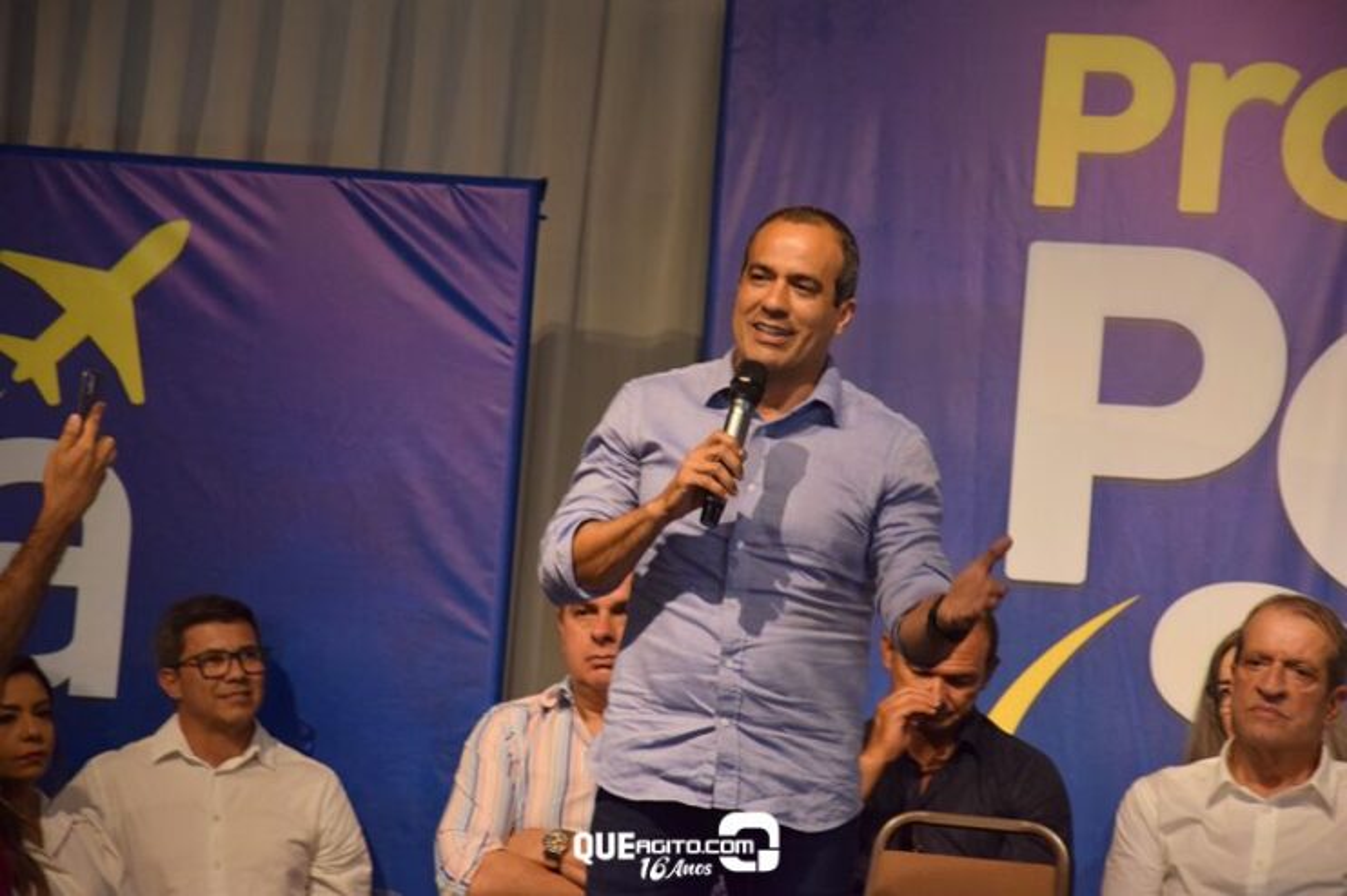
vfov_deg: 8.7
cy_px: 448
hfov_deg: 13.0
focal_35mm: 158
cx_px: 674
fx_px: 5890
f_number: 5.6
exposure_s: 1/60
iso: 1000
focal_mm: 105
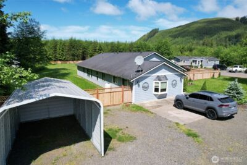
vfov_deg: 57.3
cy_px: 82
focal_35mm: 22
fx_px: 151
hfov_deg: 78.6
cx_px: 124
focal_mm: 8.38
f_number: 2.8
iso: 120
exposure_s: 1/2000
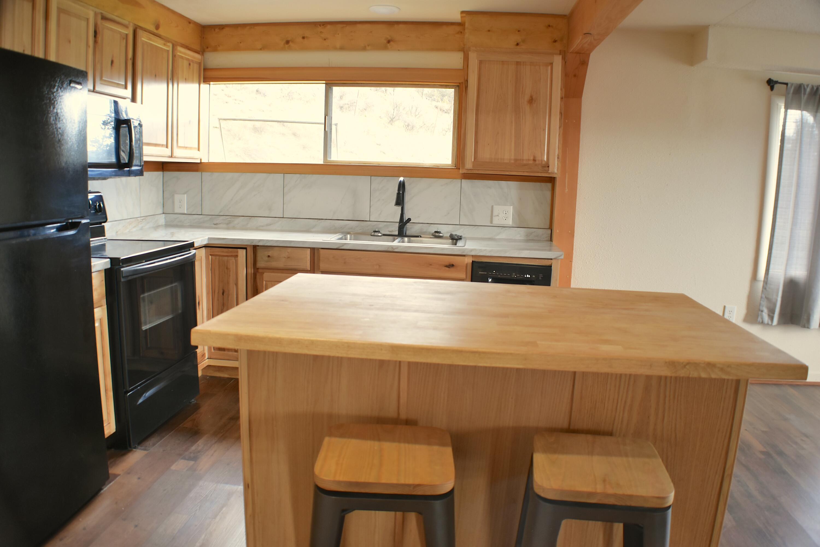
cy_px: 274
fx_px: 786
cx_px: 410
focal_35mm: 34
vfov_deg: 38.4
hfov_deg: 55.1
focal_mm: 23
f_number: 4
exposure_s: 1/60
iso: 1250
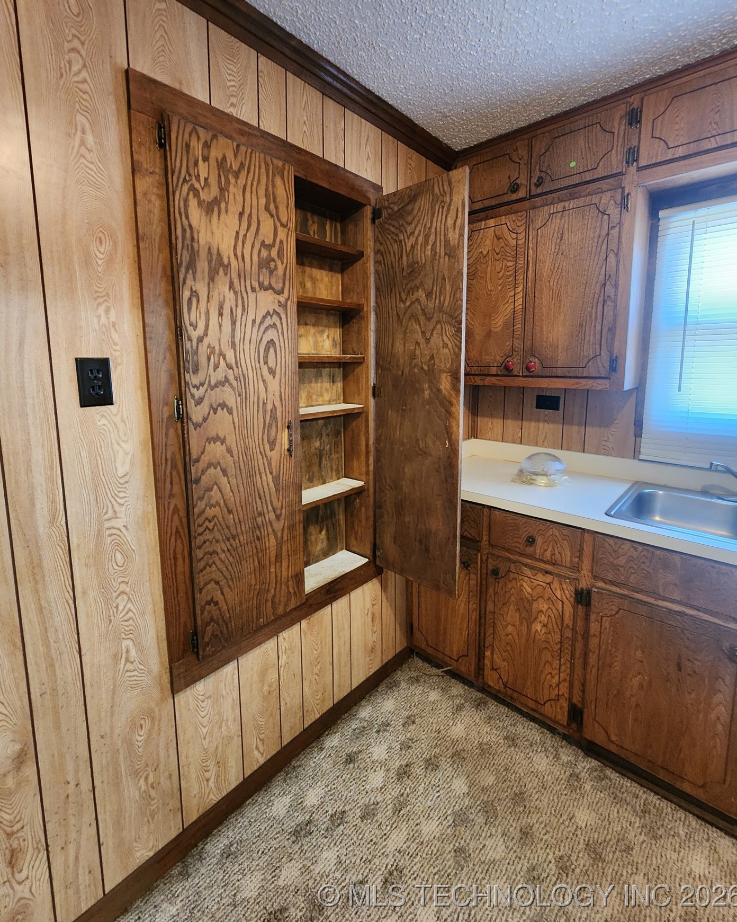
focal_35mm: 14
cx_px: 368
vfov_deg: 100.4
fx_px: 382
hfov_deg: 88.0
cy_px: 417
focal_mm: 2.2
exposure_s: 1/24
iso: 640
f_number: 2.2
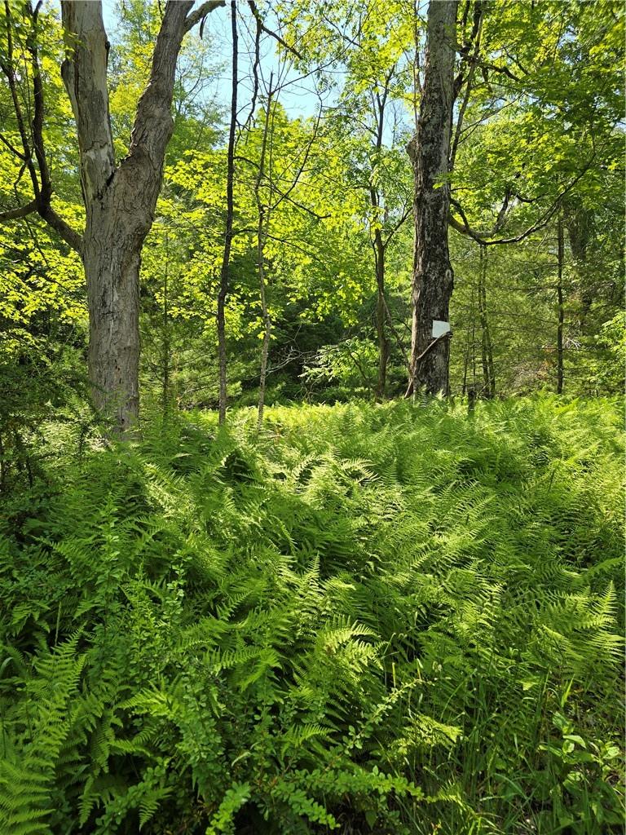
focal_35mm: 23
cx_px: 313
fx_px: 555
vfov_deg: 73.9
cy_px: 418
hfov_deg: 58.9
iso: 12
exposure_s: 1/348
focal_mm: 6.3
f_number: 1.7
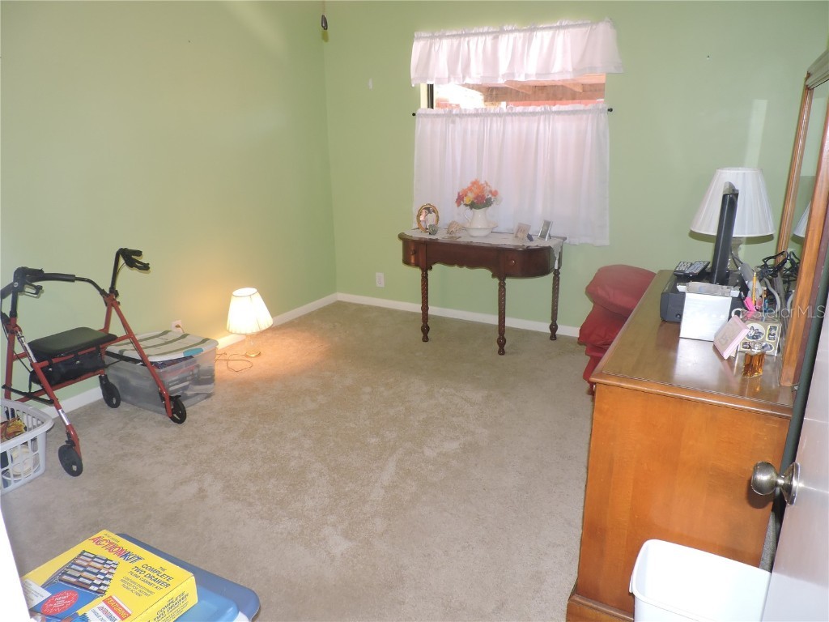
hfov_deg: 71.6
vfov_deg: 56.8
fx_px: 575
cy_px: 311
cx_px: 414
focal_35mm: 24
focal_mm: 4.3
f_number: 3
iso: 200
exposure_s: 1/30
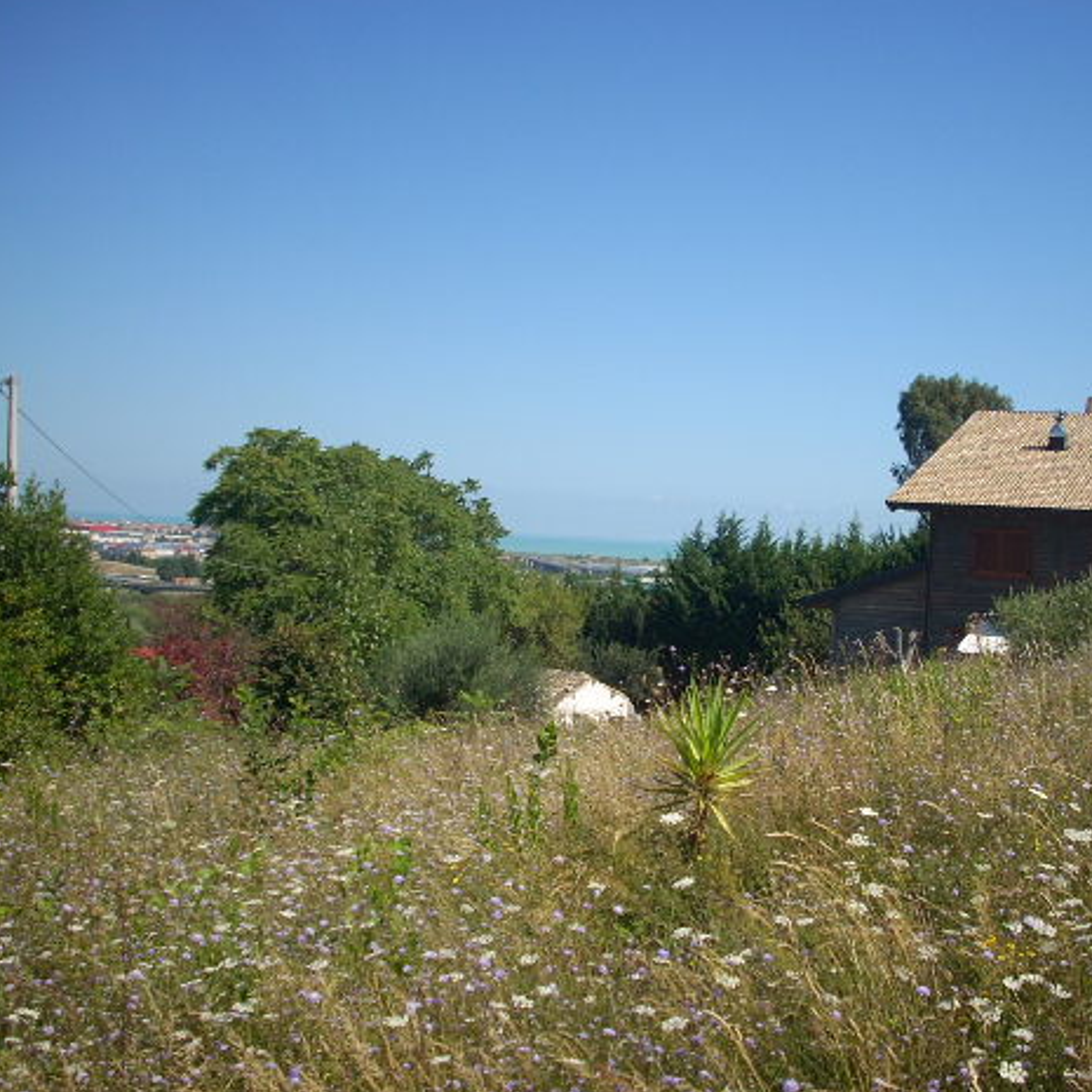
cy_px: 533
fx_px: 1606
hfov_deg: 37.3
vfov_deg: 37.6
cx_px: 690
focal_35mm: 45
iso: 64
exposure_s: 1/310
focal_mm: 6.2
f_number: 5.6
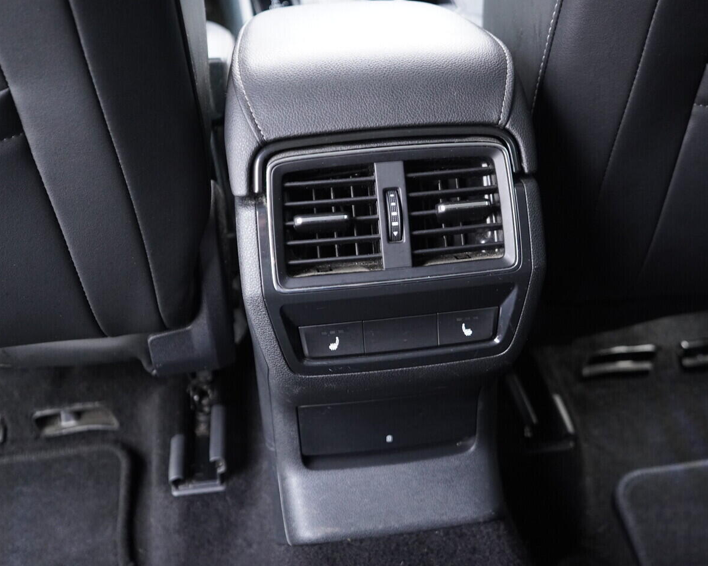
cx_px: 398
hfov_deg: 44.7
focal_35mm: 41
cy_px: 286
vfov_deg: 36.5
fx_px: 859
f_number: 2.8
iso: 1600
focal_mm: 24
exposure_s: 1/40
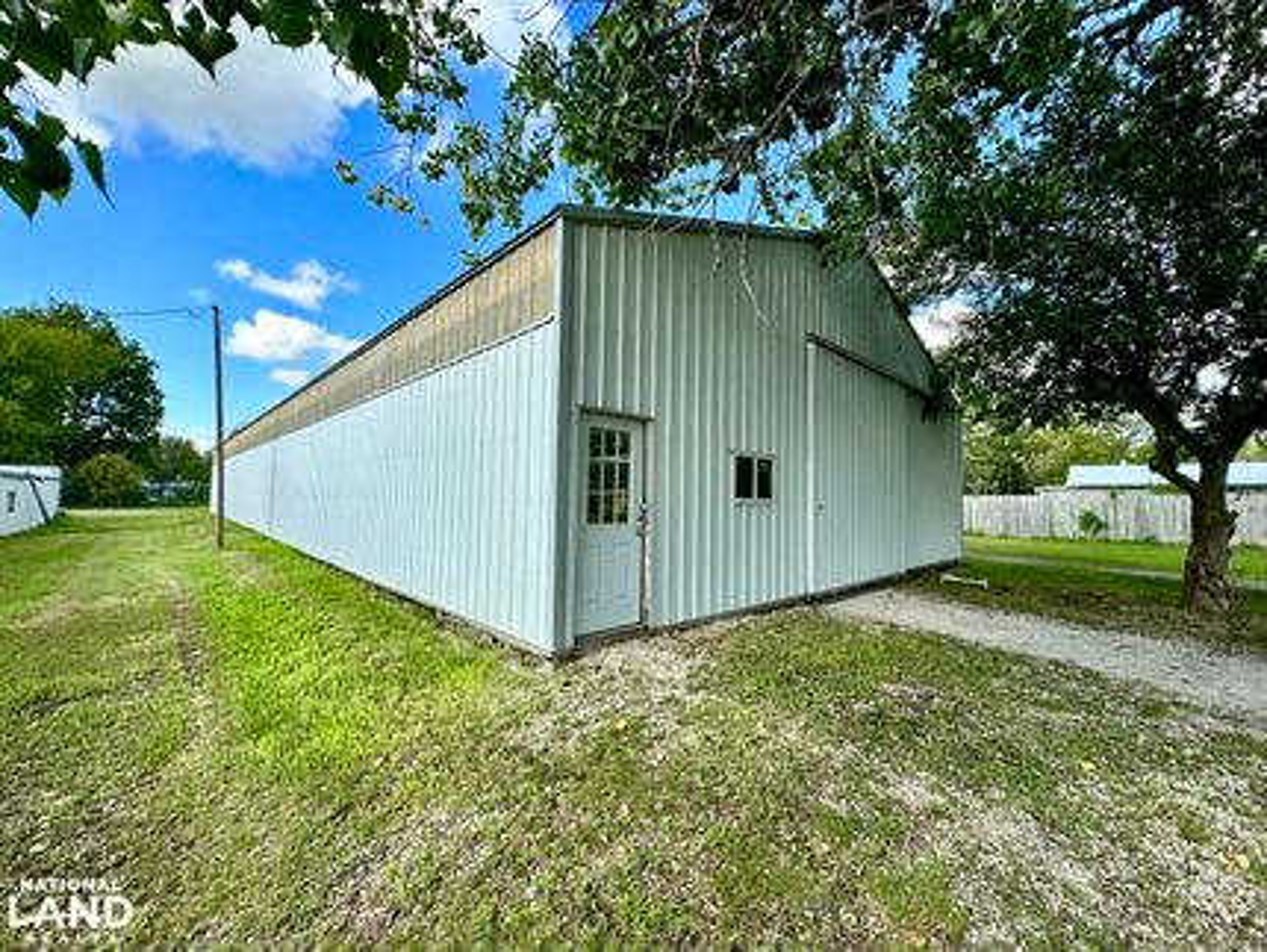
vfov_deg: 85.7
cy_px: 476
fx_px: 513
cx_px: 634
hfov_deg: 102.0
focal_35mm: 14
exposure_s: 1/1092
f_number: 2.2
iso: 50
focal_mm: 2.22
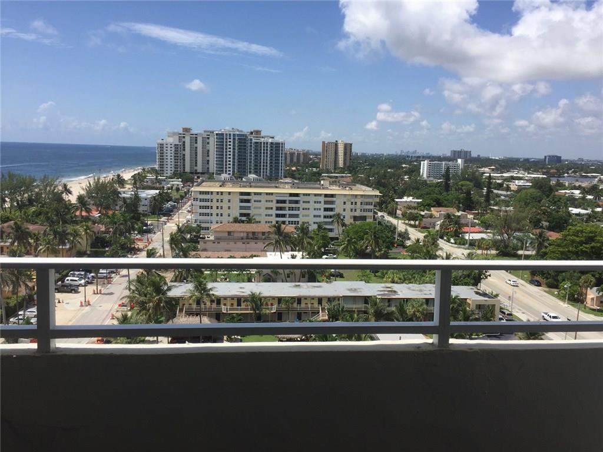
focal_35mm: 29
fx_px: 505
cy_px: 226
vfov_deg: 48.2
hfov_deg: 61.7
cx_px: 302
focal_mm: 4.15
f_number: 2.2
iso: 32
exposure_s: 1/2475
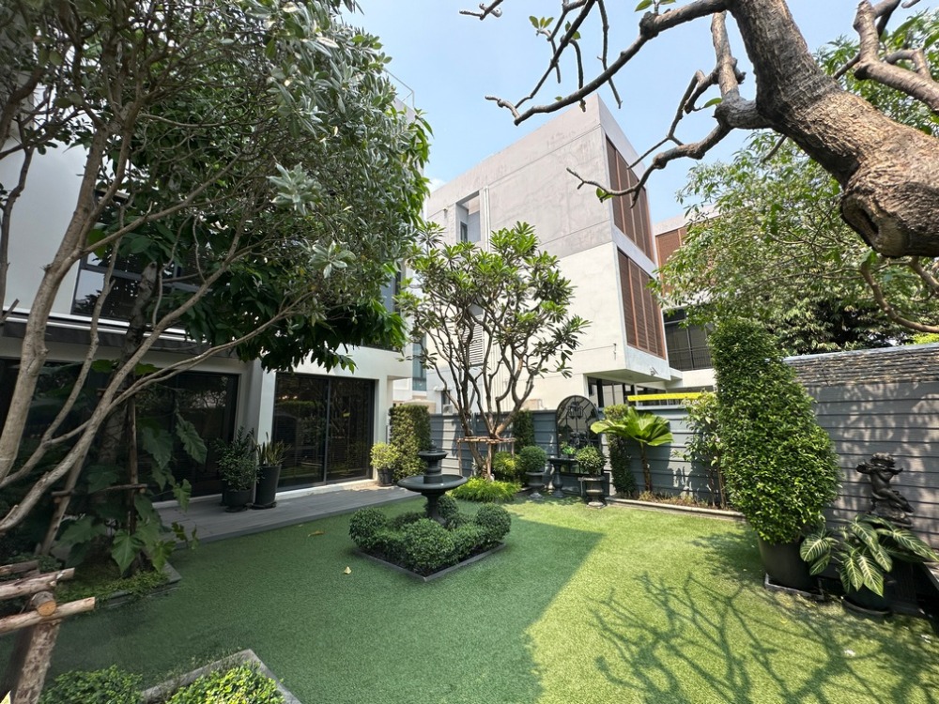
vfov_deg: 85.7
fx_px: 380
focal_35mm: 14
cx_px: 470
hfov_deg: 102.1
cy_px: 352
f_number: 2.2
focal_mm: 2.22
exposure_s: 1/1159
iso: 40
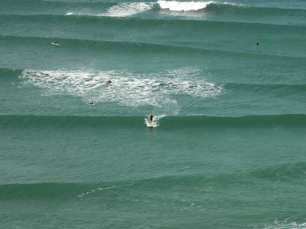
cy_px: 114
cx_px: 153
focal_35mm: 175
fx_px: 1547
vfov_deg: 8.5
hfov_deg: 11.3
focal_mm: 31.4
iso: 100
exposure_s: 1/500
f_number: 5.1
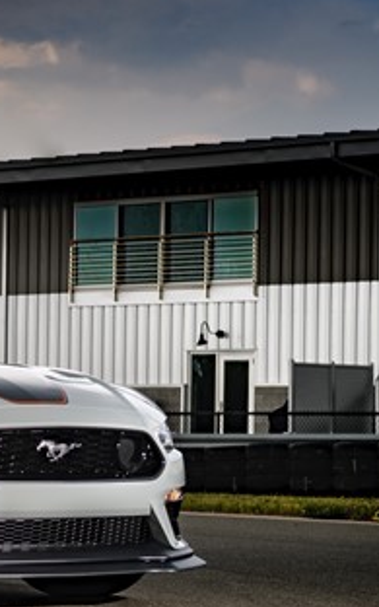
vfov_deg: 13.1
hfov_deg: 8.0
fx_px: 2644
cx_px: -268
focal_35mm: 160
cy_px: 435
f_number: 4
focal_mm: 48
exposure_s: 1/100
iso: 100
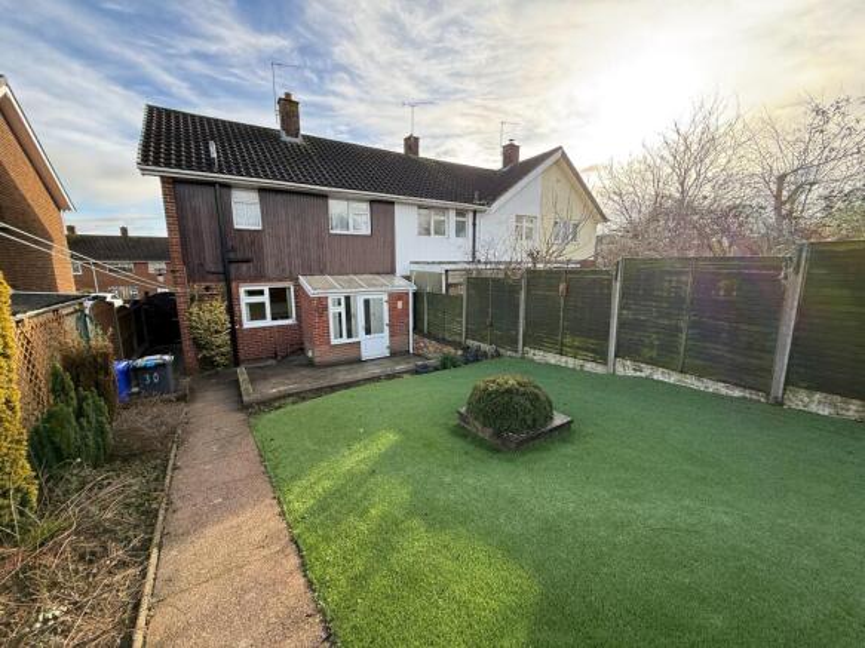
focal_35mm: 14
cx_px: 432
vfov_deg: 85.7
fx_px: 350
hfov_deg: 102.1
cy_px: 324
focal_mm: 2.22
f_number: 2.2
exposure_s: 1/370
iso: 64
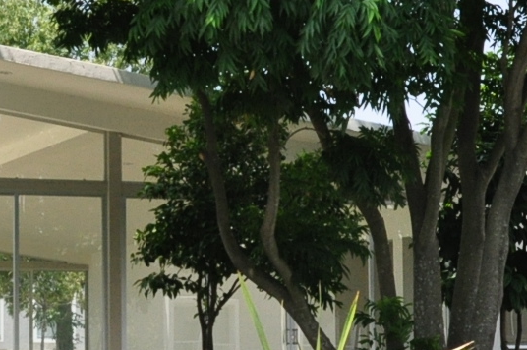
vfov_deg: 9.5
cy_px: 244
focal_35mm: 144
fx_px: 2105
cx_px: 154
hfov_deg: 14.2
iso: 800
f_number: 11
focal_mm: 24
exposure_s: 1/640
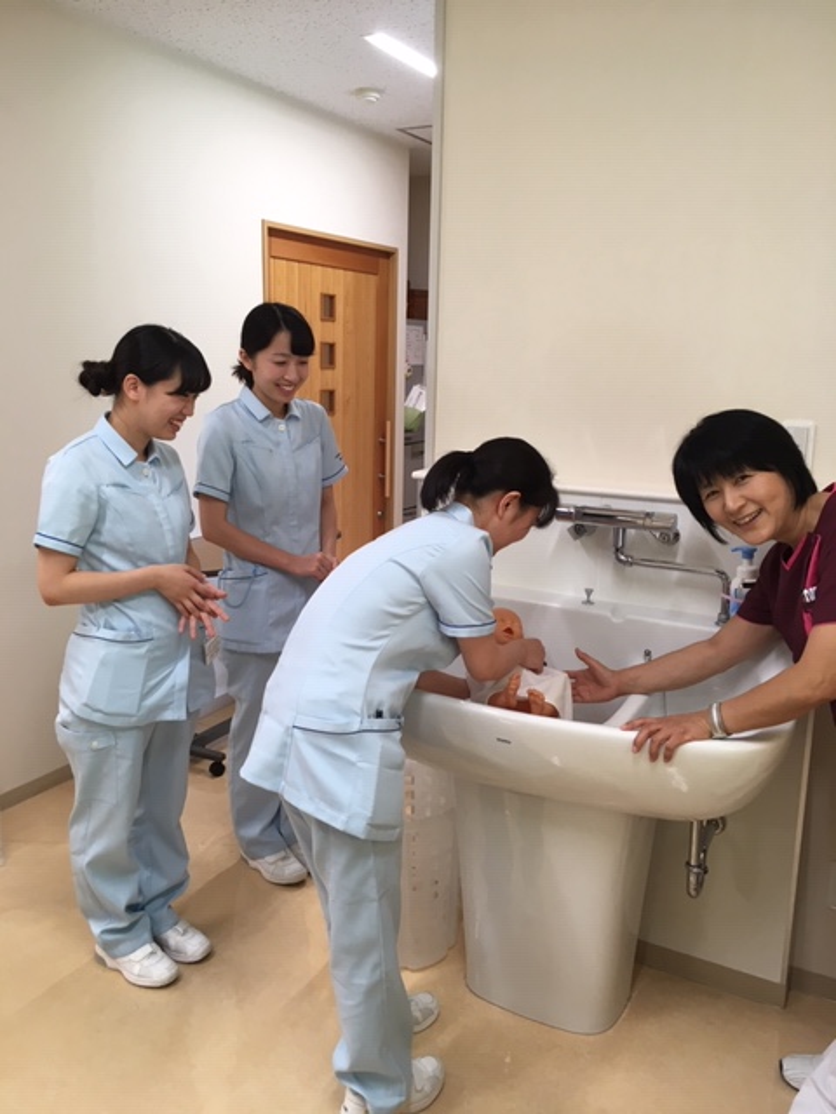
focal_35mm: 29
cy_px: 557
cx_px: 418
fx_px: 934
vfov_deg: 61.7
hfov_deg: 48.2
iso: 50
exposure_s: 1/30
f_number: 2.2
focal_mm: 4.15
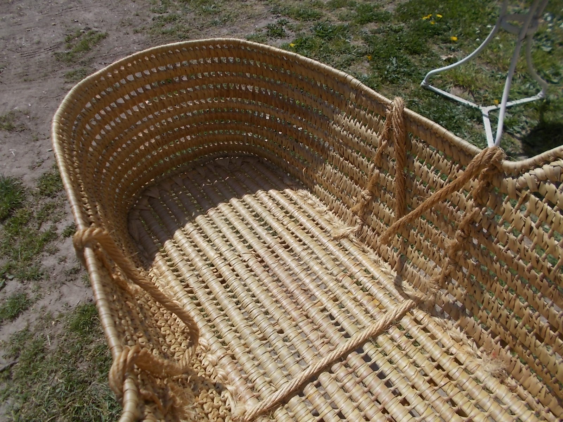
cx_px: 282
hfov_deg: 67.3
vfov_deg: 53.1
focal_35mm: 26
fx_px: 423
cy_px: 211
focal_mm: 4.6
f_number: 8
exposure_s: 1/320
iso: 80
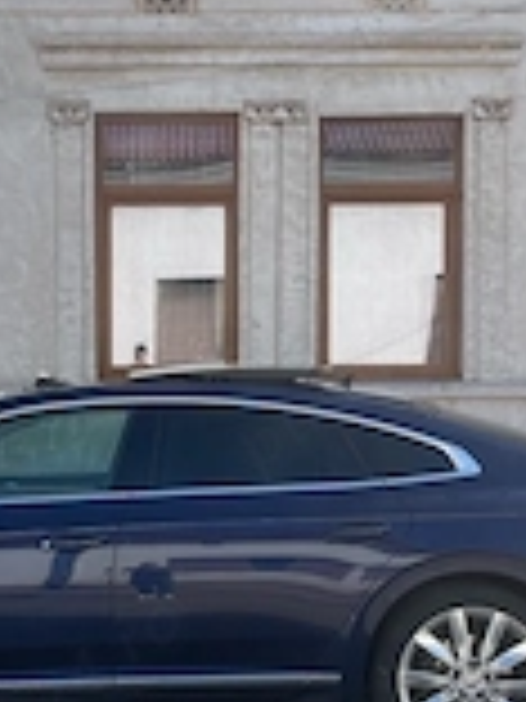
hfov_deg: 22.7
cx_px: 126
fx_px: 1297
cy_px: 414
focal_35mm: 64
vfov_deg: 30.2
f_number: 1.6
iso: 32
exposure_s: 1/1642
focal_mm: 5.1
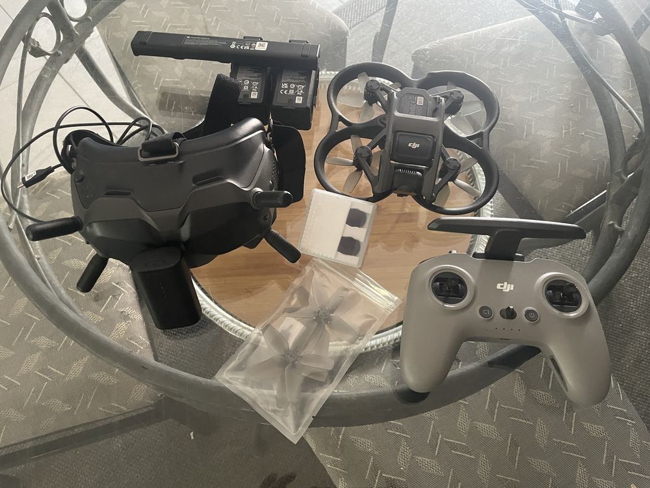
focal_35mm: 26
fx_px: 488
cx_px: 325
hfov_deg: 67.3
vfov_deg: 53.1
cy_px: 244
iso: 640
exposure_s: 1/40
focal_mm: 4.2
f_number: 1.6
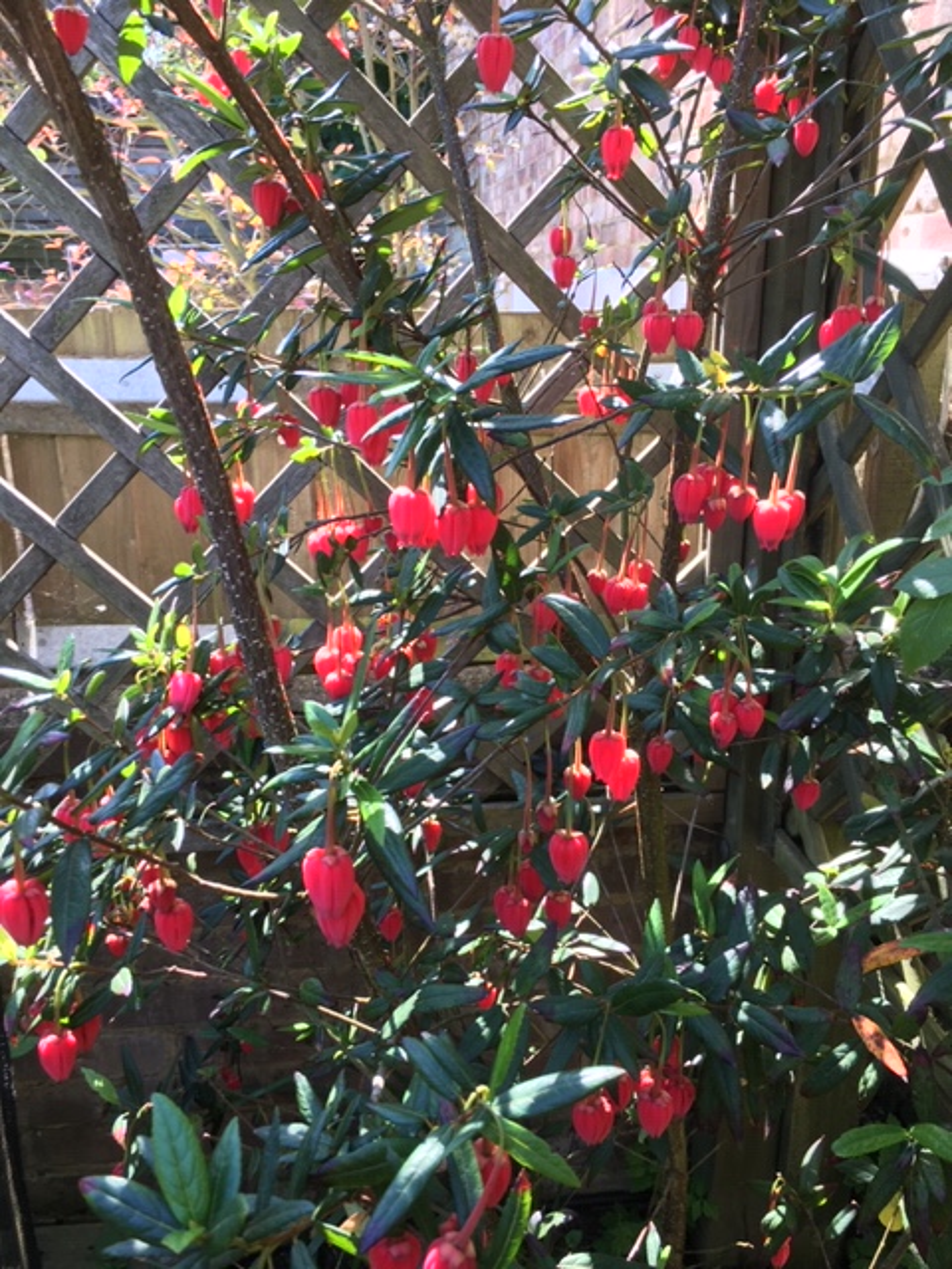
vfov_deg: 61.7
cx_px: 476
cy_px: 634
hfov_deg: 48.2
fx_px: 1063
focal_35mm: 29
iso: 25
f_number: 2.2
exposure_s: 1/100
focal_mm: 4.15
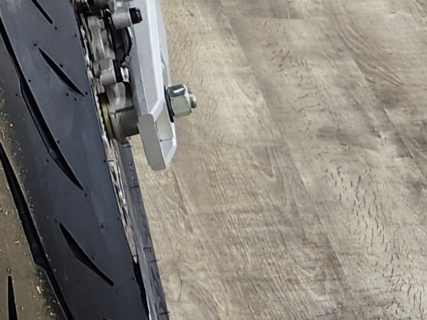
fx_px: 1727
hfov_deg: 13.6
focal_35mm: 140
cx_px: -112
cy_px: -212
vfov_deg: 10.1
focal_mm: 5.4
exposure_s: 1/120
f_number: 1.8
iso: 125
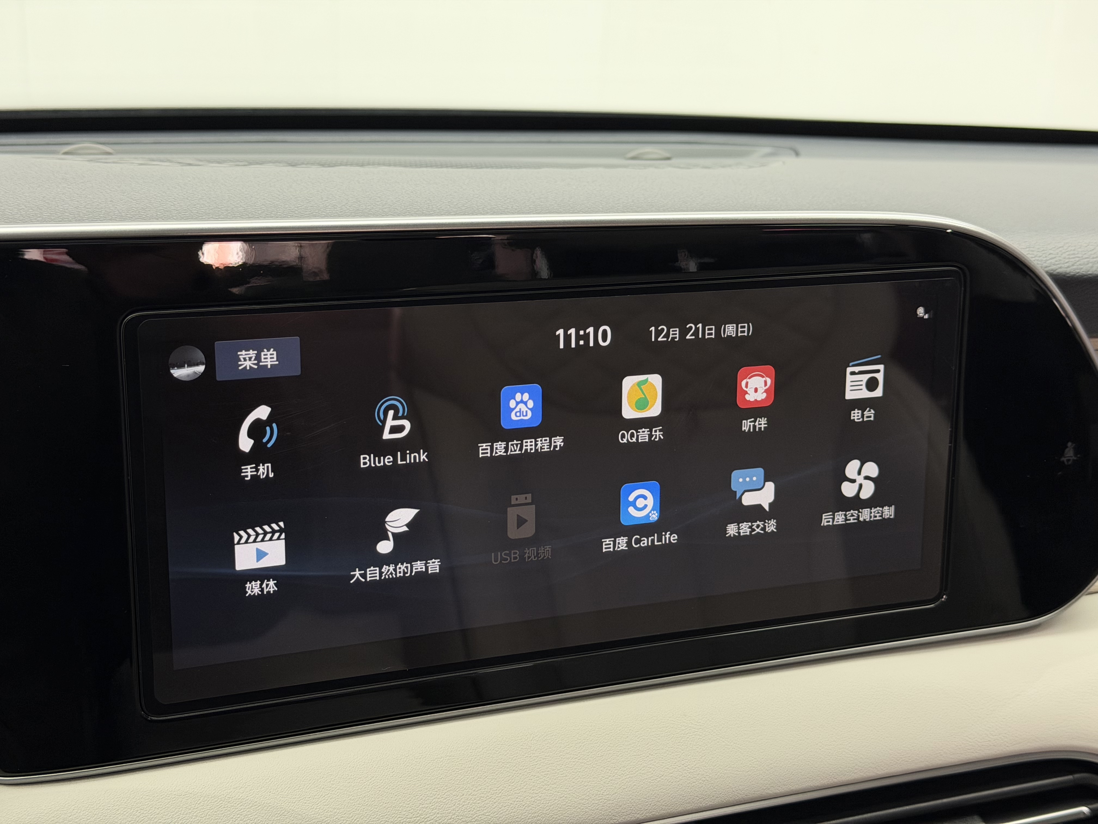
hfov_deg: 39.7
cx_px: 549
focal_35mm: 48
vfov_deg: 30.3
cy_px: 412
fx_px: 1523
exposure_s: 1/50
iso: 100
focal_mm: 6.76
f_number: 1.78
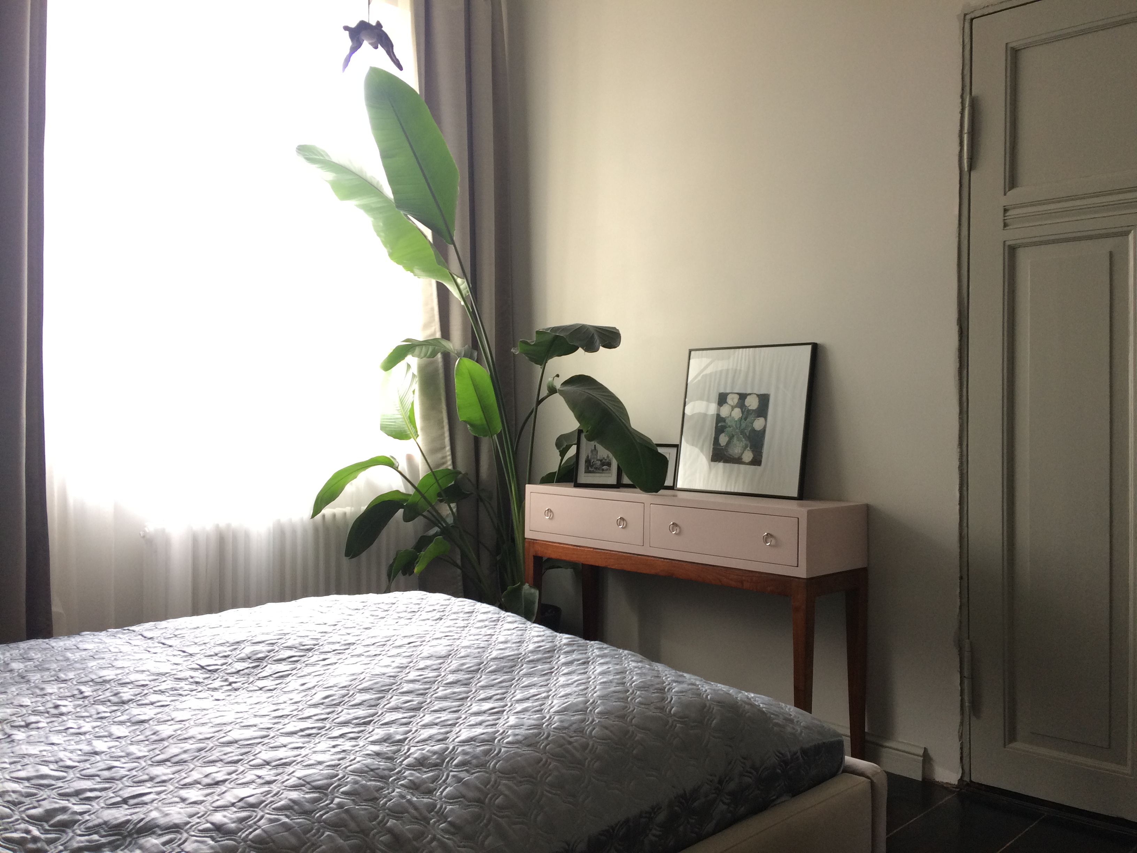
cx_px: 568
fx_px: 953
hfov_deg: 61.7
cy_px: 426
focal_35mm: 29
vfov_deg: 48.2
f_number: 2.2
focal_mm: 4.15
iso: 64
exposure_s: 1/33
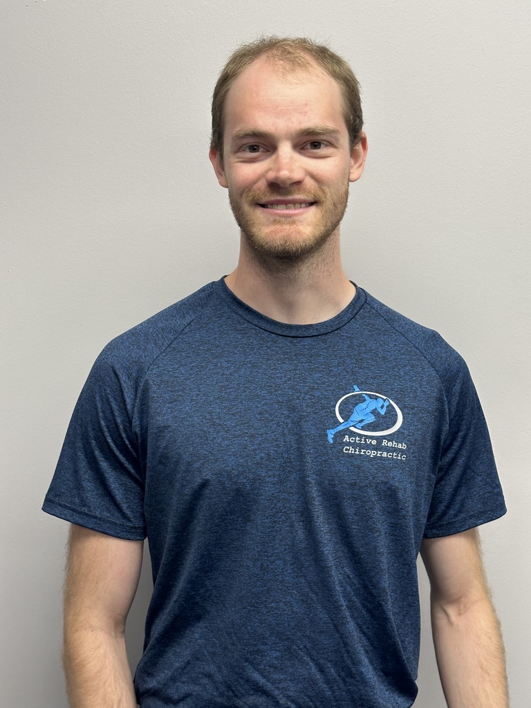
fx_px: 982
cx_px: 266
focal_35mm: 48
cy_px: 354
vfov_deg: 39.7
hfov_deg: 30.3
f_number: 1.78
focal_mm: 6.86
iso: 64
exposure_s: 1/60
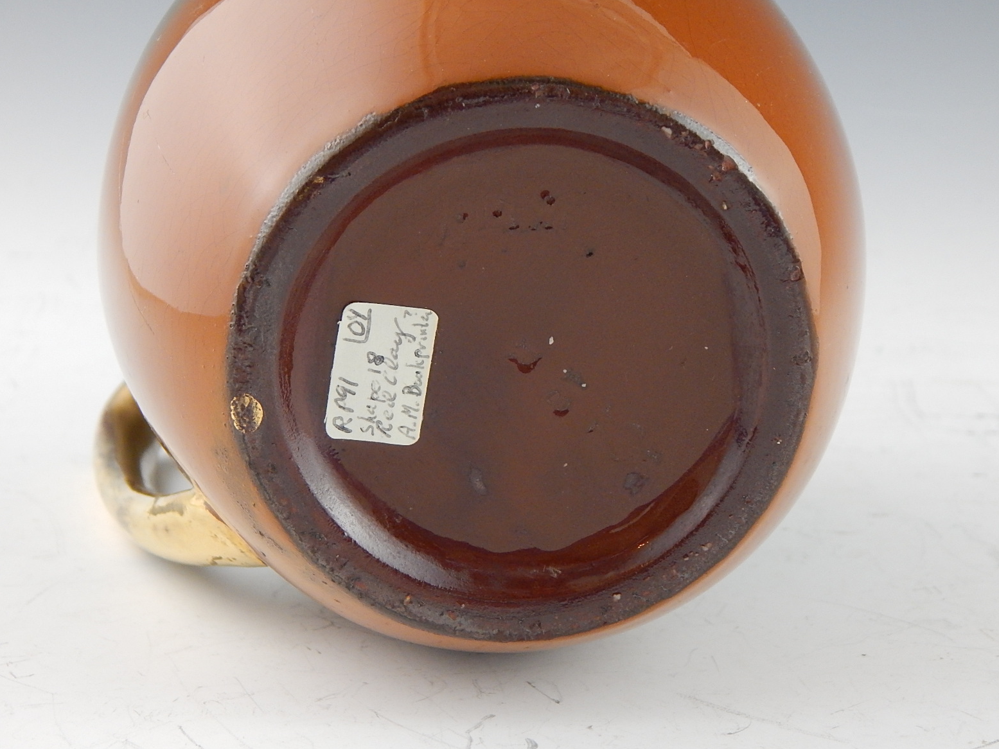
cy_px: 364
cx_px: 513
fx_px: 2049
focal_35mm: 71
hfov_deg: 27.4
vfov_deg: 20.7
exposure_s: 1/30
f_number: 4.1
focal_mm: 12.3
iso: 360
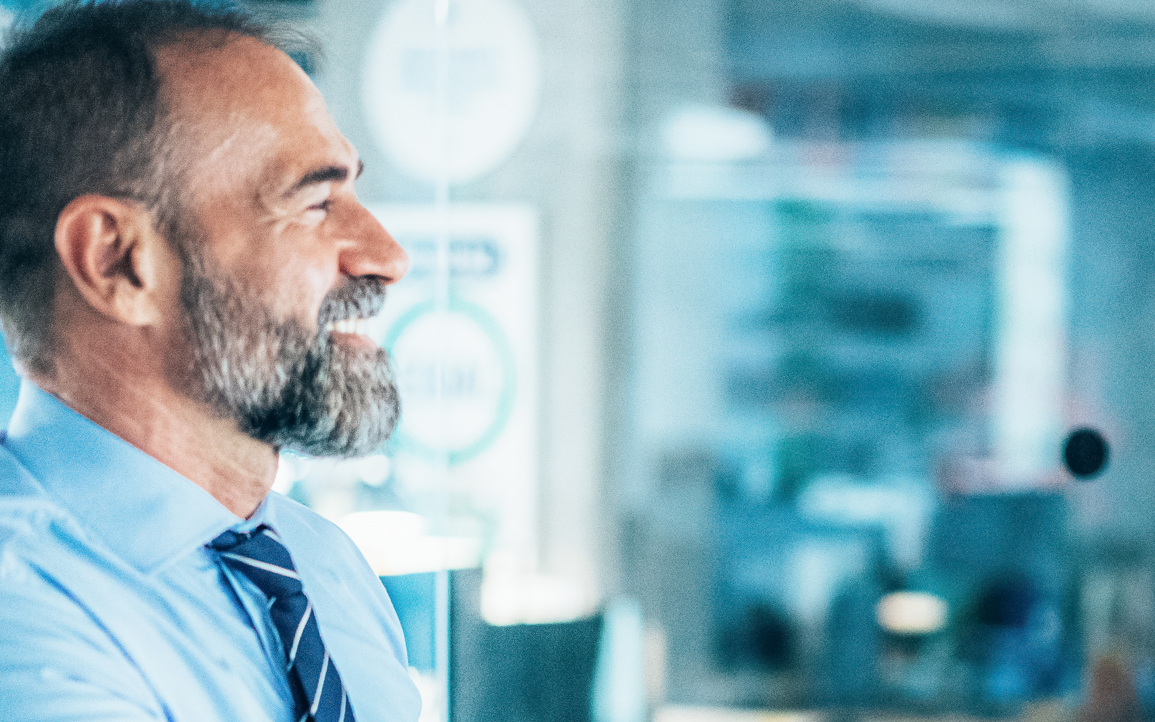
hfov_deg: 17.0
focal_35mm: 121
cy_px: 721
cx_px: 1028
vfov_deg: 10.7
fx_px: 3809
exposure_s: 1/250
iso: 3200
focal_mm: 55
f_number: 2
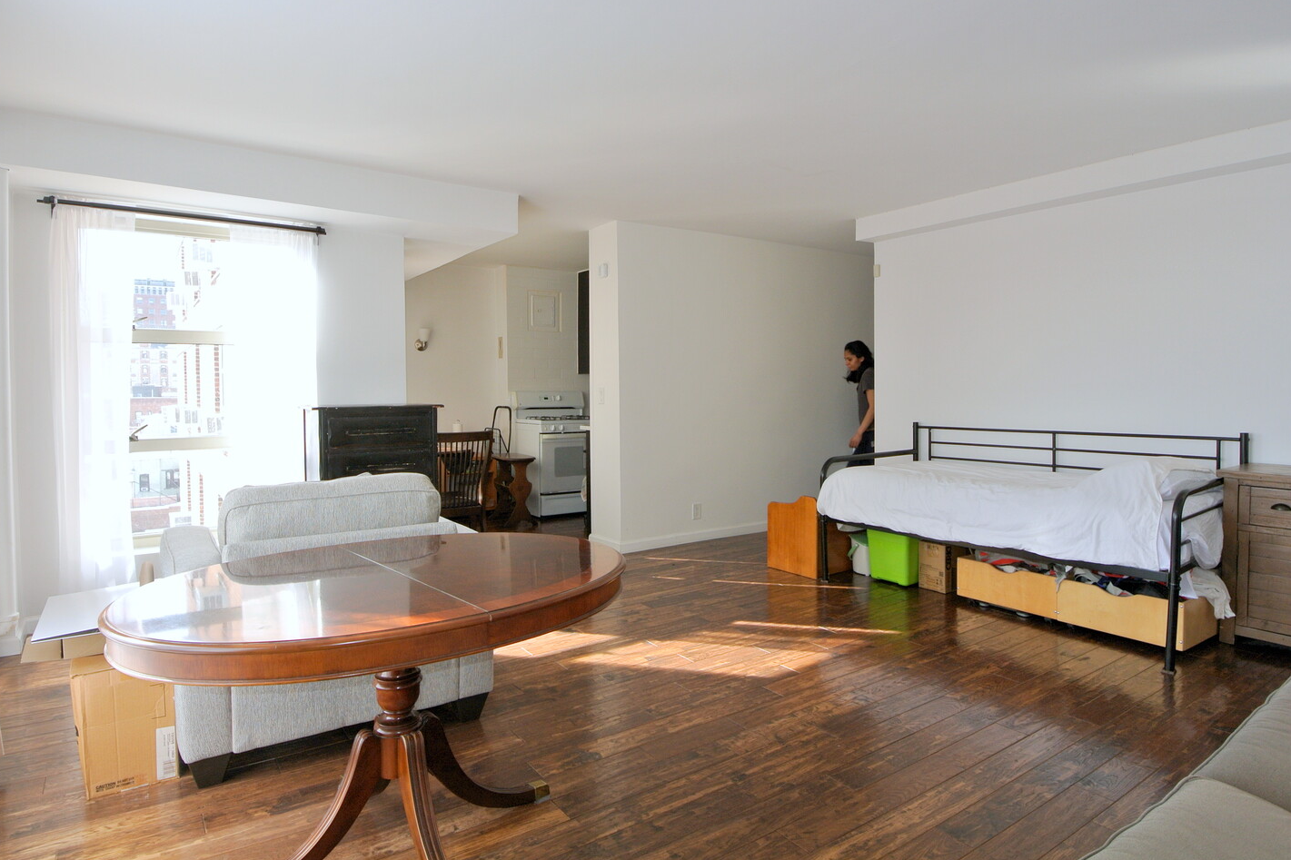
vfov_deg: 61.9
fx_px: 717
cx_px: 665
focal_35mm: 20
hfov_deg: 84.0
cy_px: 422
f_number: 5.6
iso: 100
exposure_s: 1/60
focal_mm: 7.3
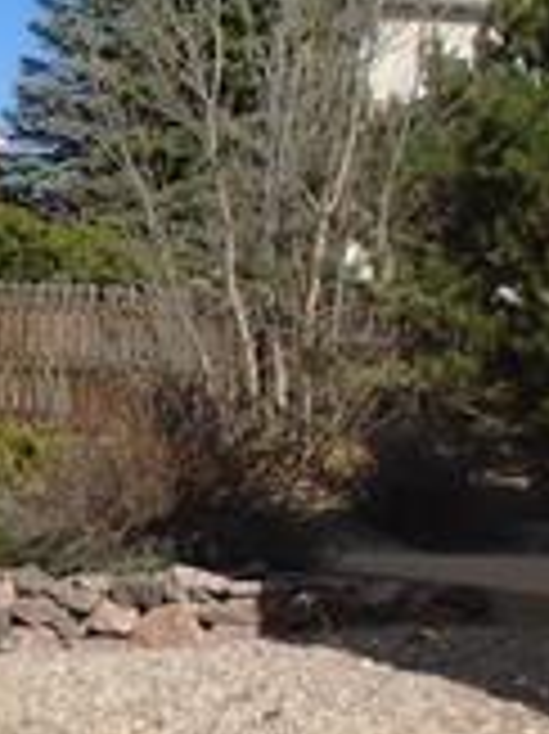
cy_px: 529
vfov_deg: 19.2
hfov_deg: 12.7
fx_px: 2160
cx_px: -558
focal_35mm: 102
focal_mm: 4.6
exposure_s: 1/250
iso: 100
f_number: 8
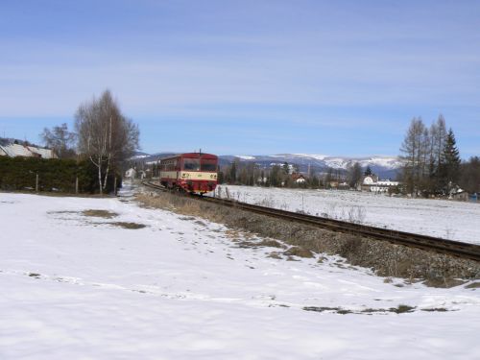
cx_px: 240
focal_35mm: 36
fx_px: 499
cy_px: 180
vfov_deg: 39.7
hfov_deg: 51.4
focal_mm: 6
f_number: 8
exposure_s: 1/800
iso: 80
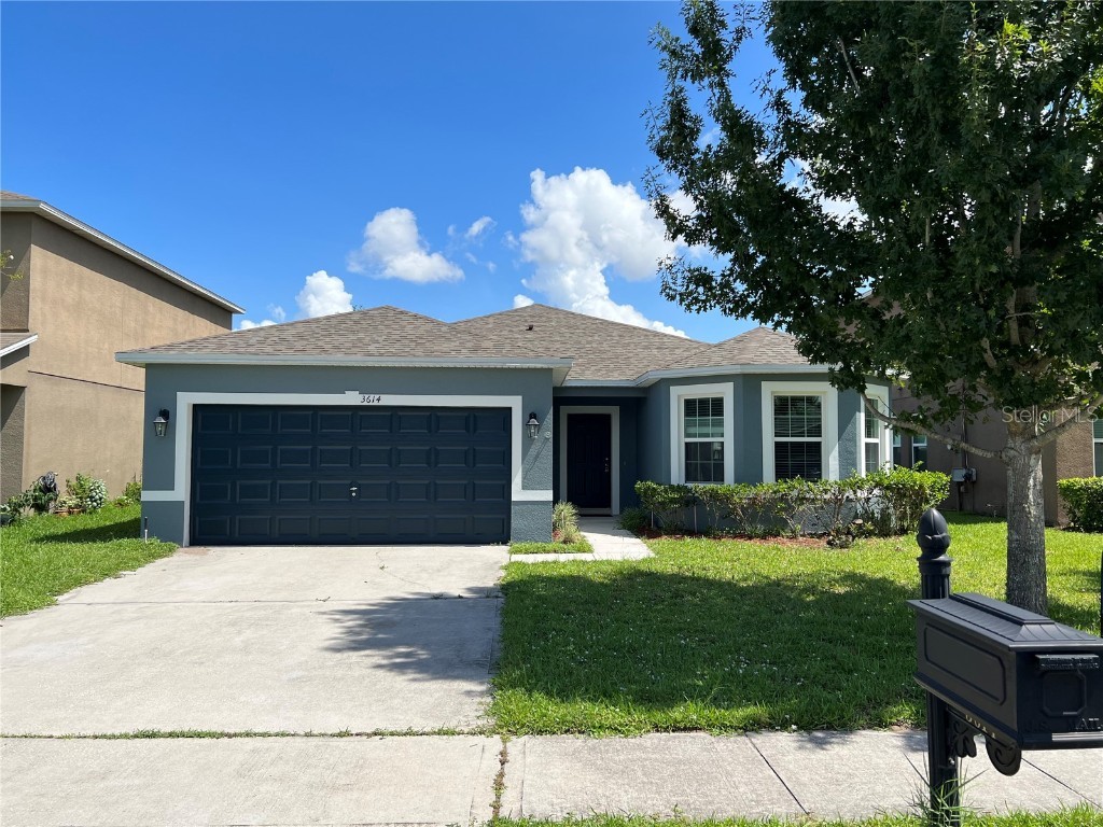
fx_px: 828
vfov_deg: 53.1
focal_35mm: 26
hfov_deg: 67.3
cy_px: 414
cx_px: 552
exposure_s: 1/4444
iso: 50
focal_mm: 5.7
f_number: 1.5
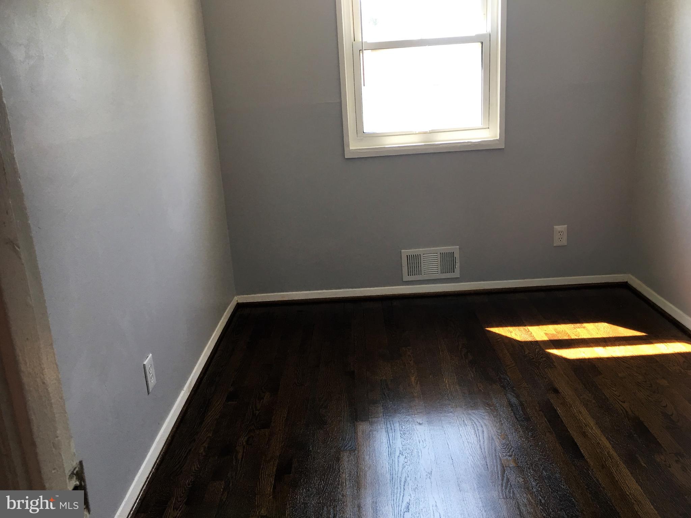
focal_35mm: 29
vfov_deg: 48.2
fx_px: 579
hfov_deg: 61.7
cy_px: 259
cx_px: 346
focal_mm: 4.15
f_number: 2.2
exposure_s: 1/30
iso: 25
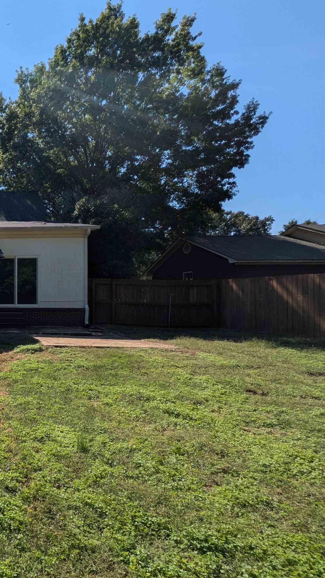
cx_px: -68
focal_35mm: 22
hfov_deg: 38.0
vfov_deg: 81.1
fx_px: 337
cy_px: 303
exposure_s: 1/2532
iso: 50
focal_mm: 1.83
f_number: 2.2
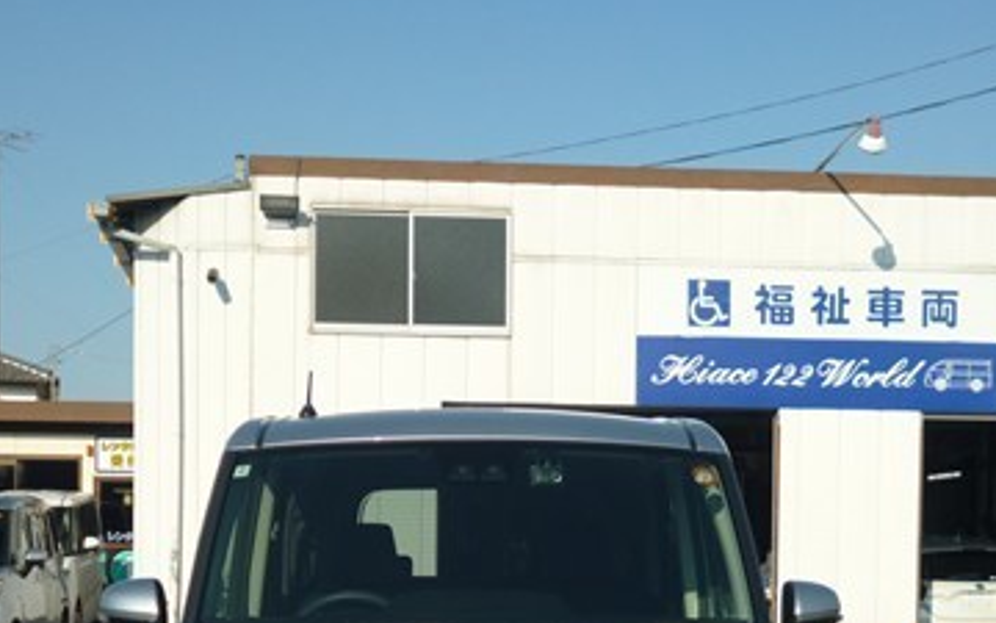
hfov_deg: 31.1
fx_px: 1792
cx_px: 481
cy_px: 620
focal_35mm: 66
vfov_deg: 19.2
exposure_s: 1/200
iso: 100
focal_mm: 6.3
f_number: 10
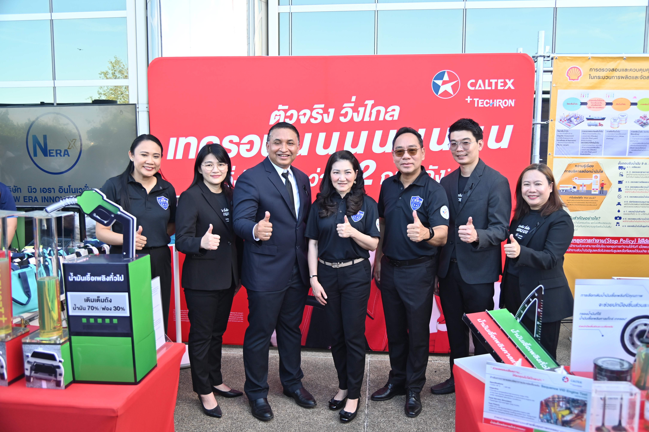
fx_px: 486
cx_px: 324
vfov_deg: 47.9
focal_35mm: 27
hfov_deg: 67.4
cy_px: 216
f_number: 4
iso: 500
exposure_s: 1/400
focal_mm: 27
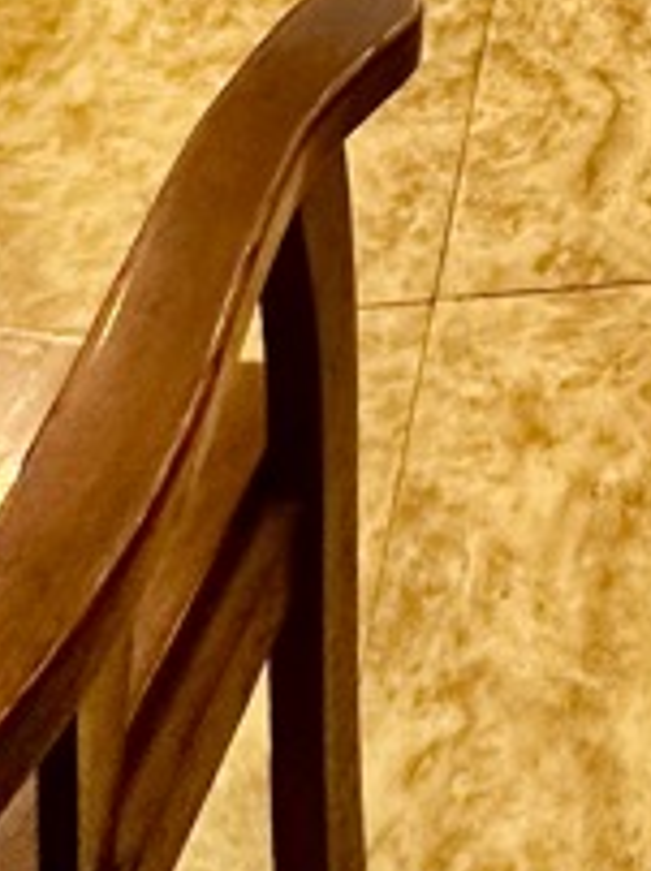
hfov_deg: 18.4
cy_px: -1069
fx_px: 1784
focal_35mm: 71
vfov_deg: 16.5
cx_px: 974
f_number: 2.2
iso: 200
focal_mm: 2.22
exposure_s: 1/99
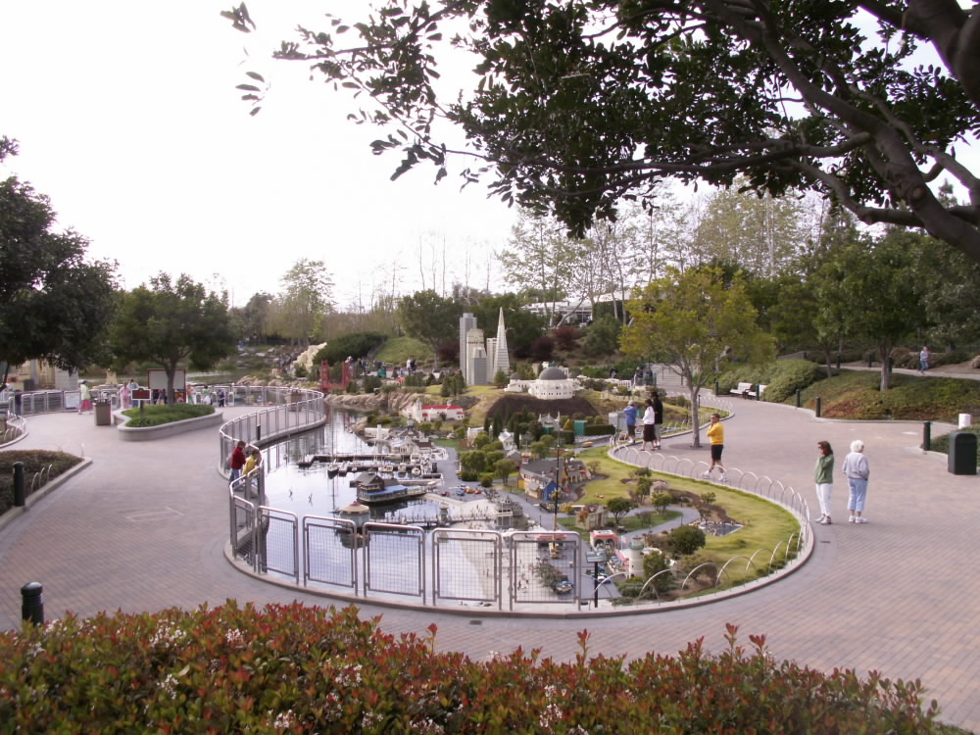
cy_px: 368
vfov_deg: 53.1
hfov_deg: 67.3
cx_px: 490
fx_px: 736
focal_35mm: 26
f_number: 5.6
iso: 50
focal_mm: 4.52
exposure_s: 1/200
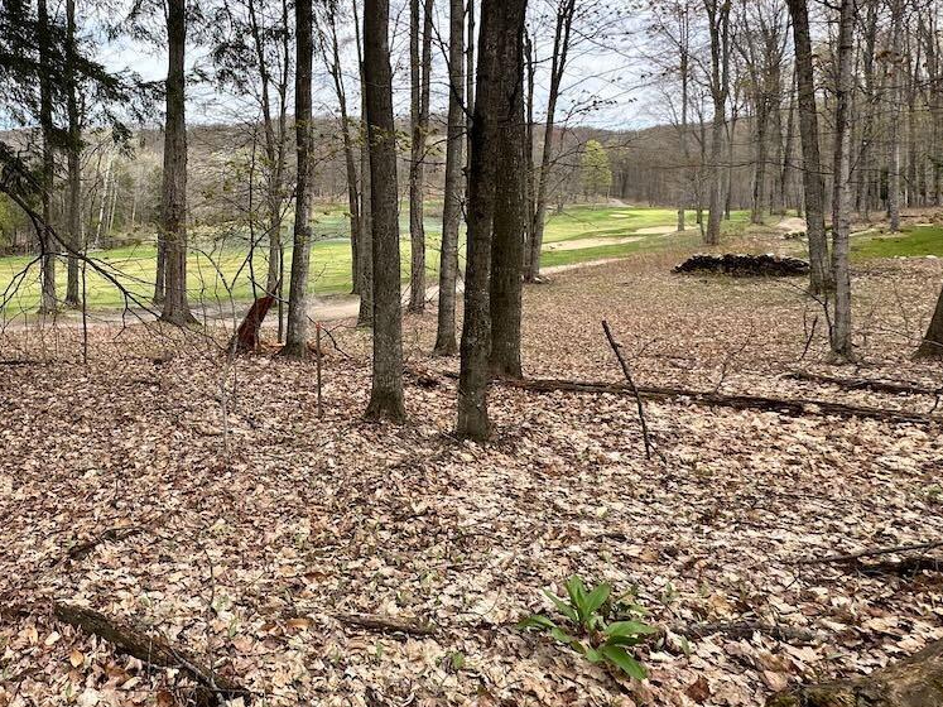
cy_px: 212
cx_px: 194
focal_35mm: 24
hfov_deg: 65.4
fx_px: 654
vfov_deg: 55.1
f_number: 2.2
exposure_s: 1/855
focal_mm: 2.22
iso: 40
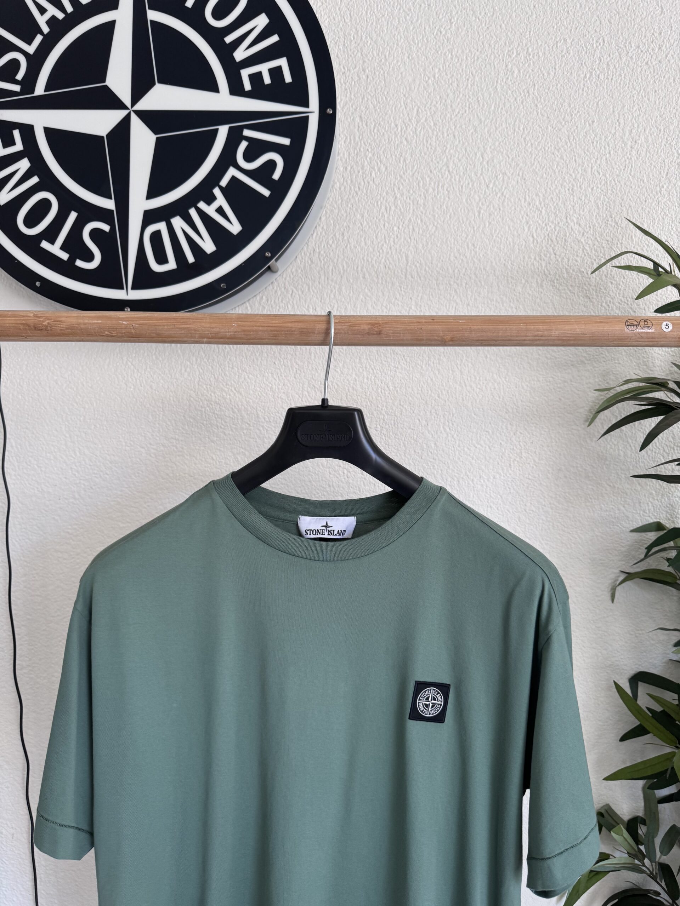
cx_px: 340
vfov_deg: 71.6
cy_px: 453
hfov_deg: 56.8
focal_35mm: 24
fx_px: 629
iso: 125
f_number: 1.78
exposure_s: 1/121
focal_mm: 6.76
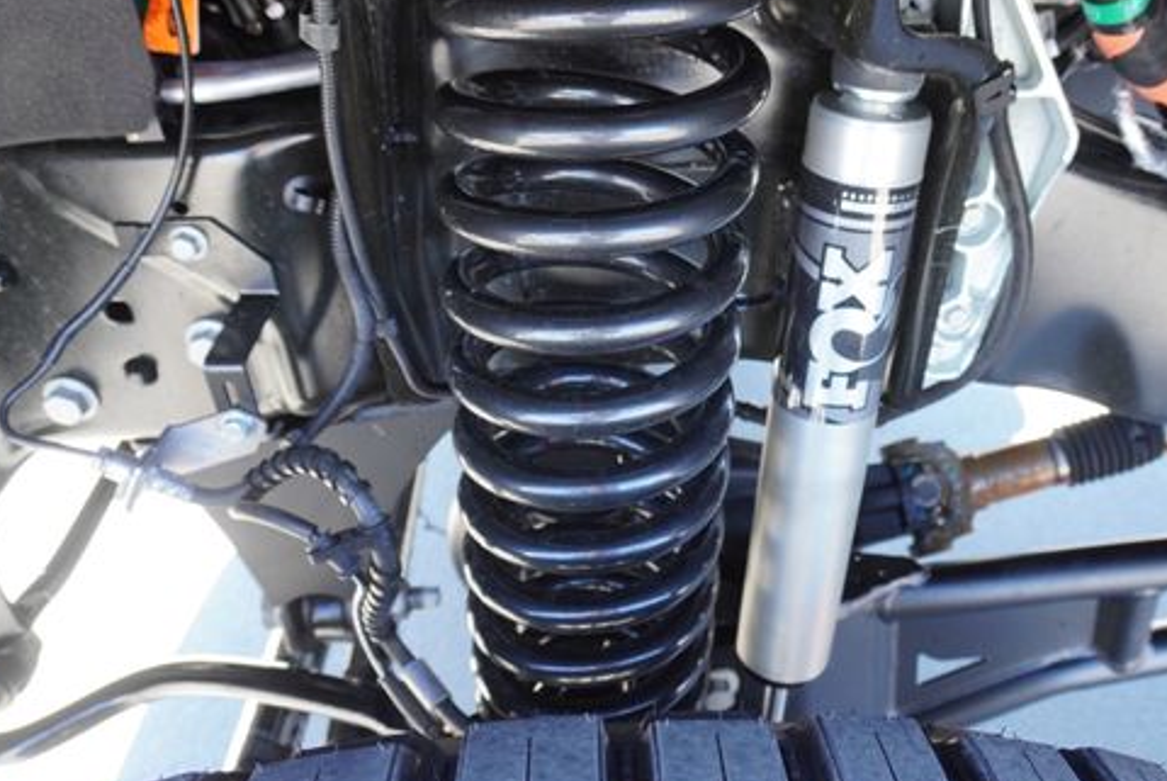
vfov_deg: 41.2
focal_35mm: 32
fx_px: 1038
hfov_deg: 58.1
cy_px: 365
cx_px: 707
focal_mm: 16
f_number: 4
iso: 400
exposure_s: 1/60
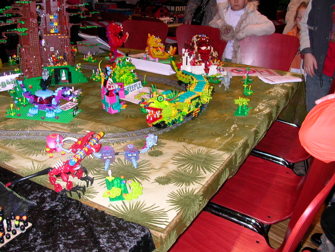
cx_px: 168
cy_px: 126
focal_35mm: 37
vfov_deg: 38.7
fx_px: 358
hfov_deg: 50.1
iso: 100
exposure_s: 1/59.9
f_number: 2.7
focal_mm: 5.6
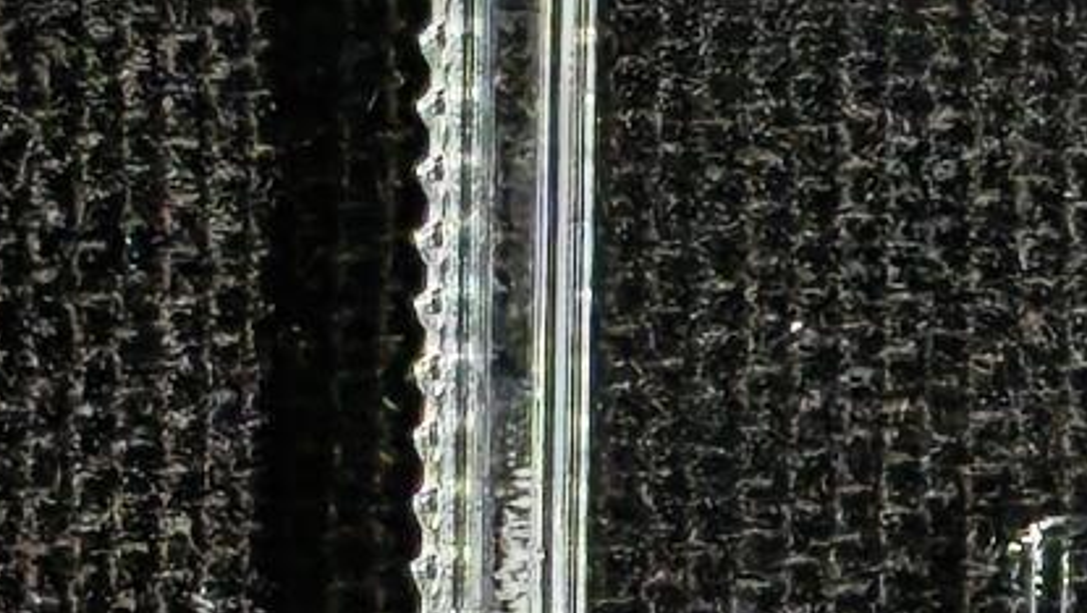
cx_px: 1687
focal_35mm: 439
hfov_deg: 4.9
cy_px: 883
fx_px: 12661
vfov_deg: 2.8
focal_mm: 4.94
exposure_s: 1/276
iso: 50
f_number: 1.5
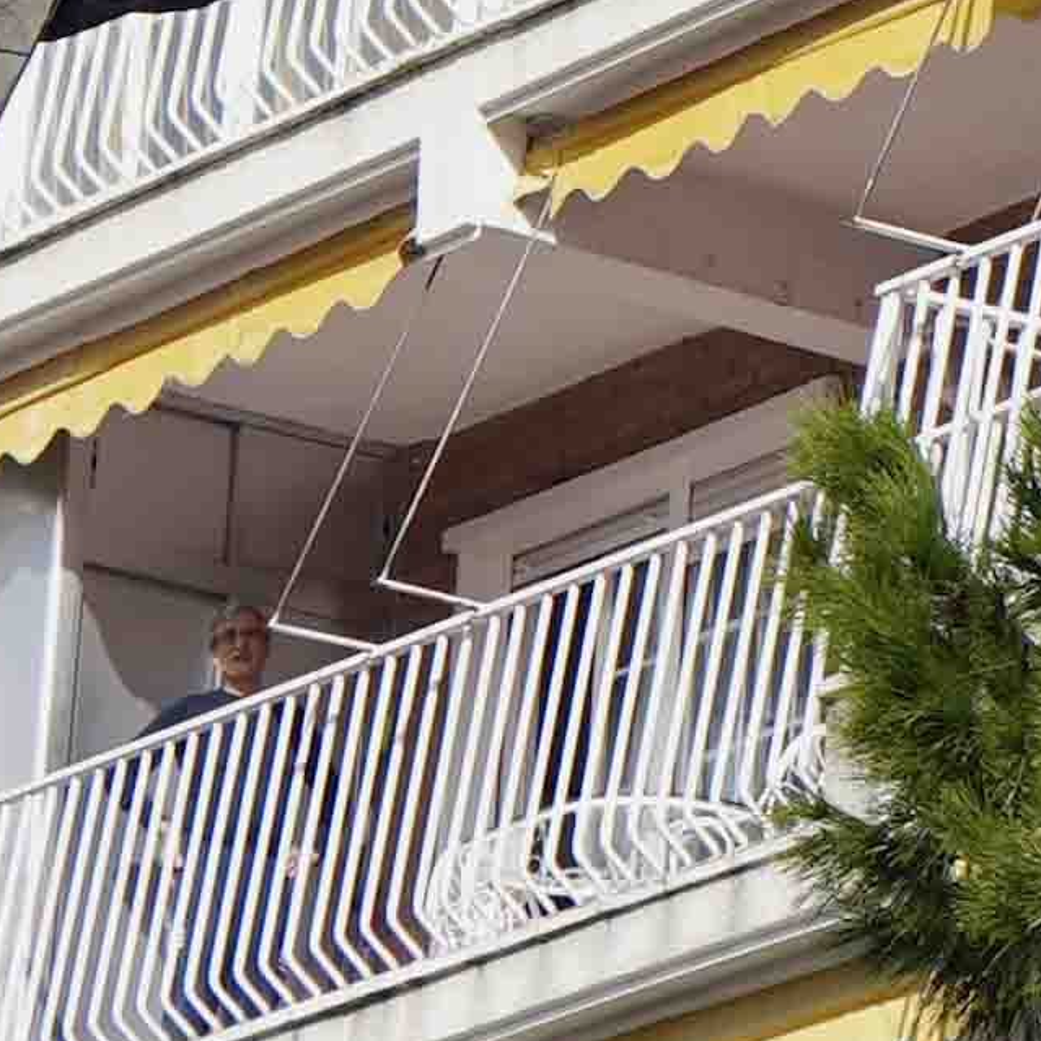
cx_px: 1504
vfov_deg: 5.2
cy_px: -1440
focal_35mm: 327
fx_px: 11126
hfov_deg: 5.3
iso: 100
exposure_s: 1/250
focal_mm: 41
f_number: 10
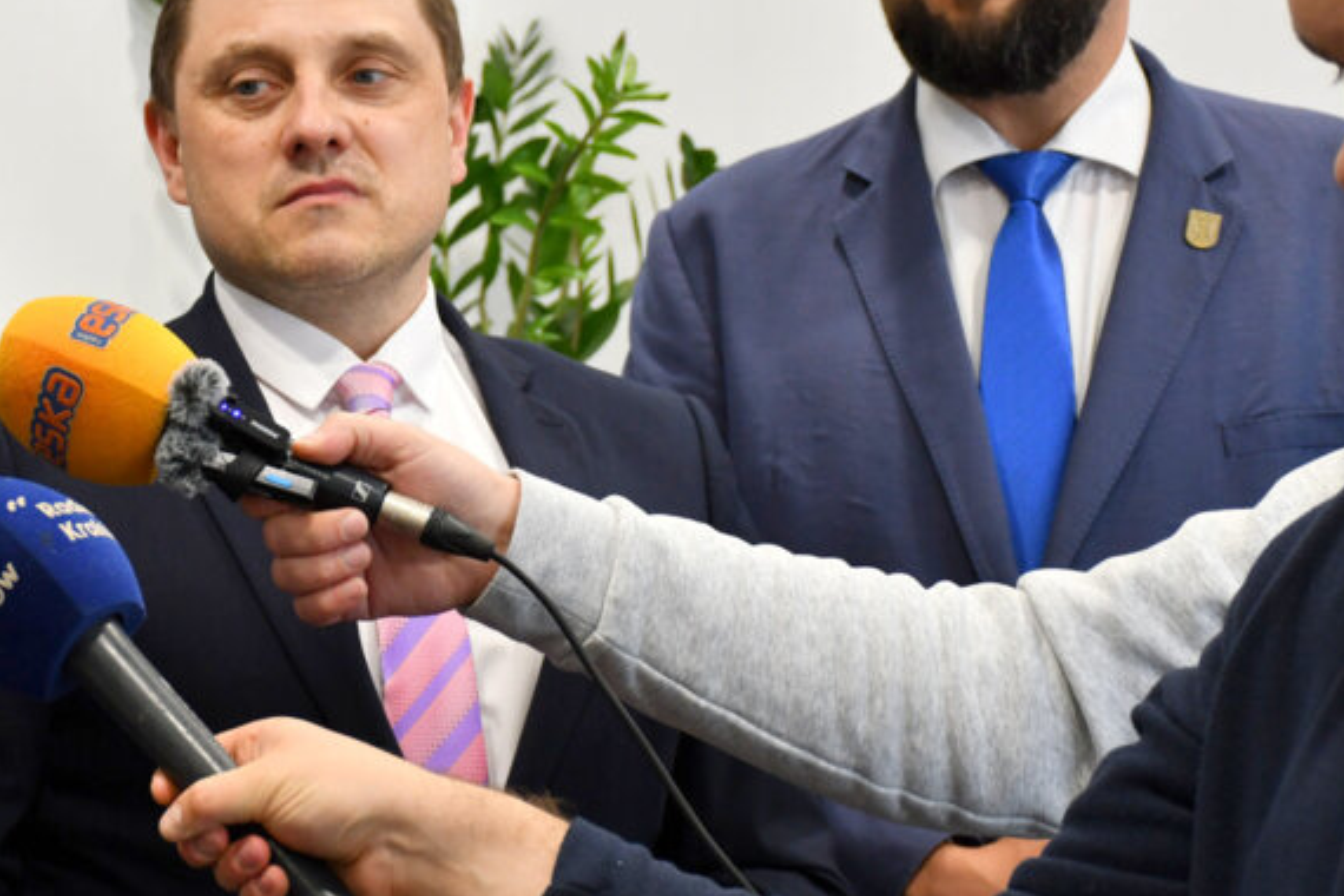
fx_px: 4480
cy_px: 173
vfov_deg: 11.4
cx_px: 231
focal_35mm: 120
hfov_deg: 16.9
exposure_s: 1/125
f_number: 5.6
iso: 800
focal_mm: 48
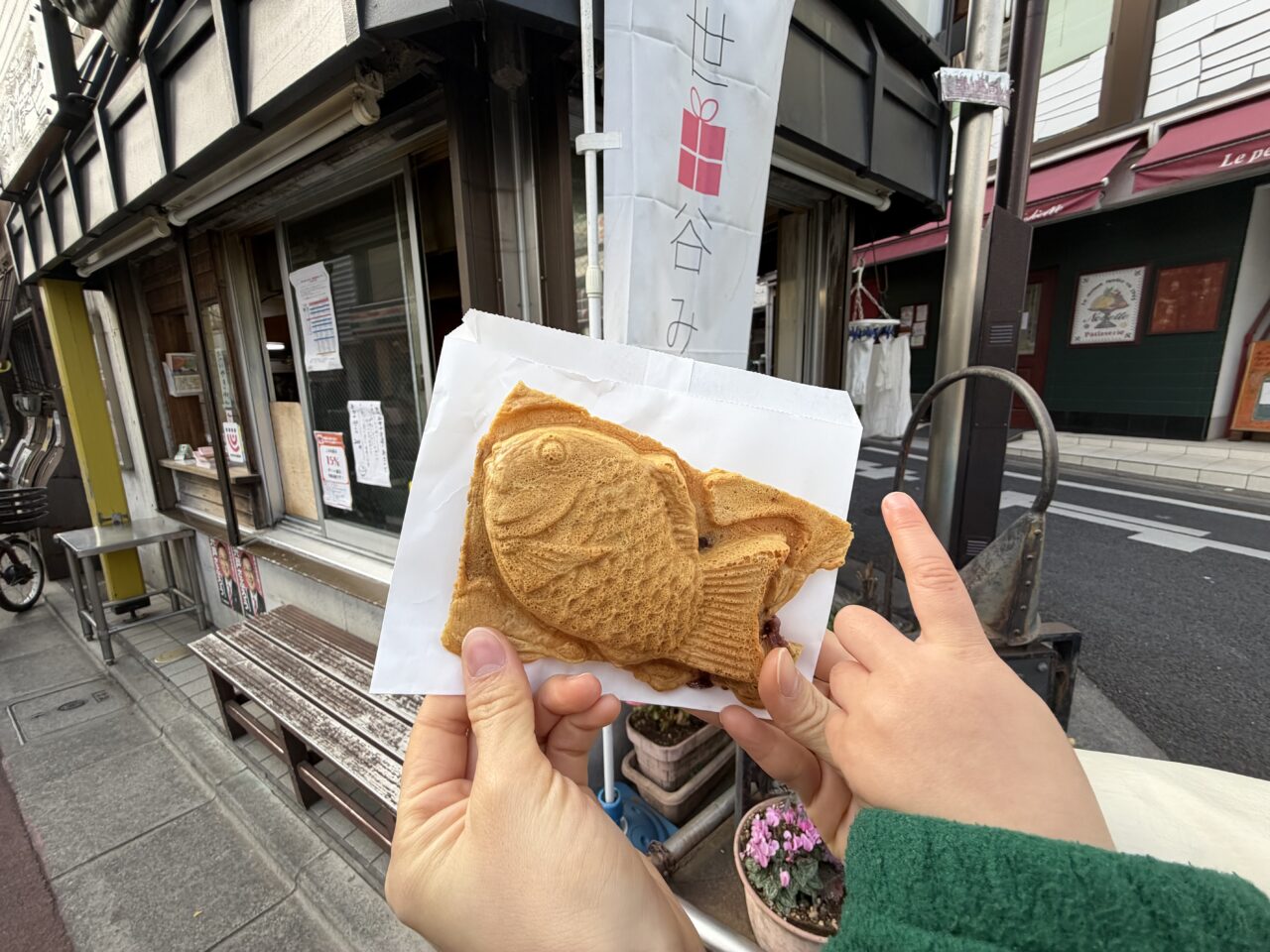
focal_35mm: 14
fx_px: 514
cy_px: 476
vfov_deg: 85.7
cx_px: 635
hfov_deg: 102.1
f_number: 2.2
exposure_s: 1/285
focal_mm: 2.22
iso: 50
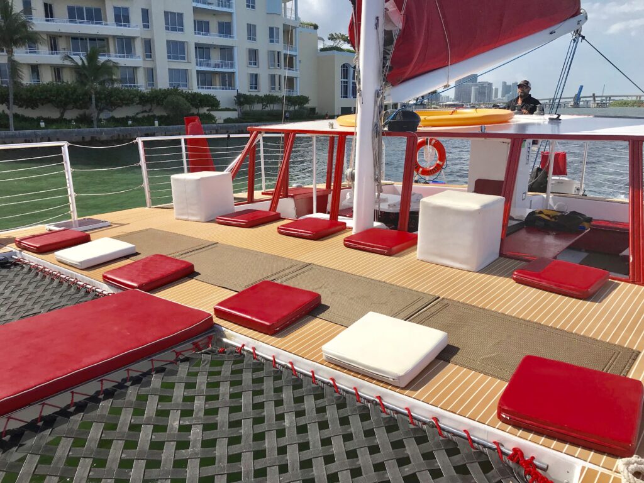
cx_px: 322
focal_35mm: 28
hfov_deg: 63.4
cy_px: 242
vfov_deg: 49.7
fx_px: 521
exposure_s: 1/3300
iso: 20
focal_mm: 3.99
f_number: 1.8
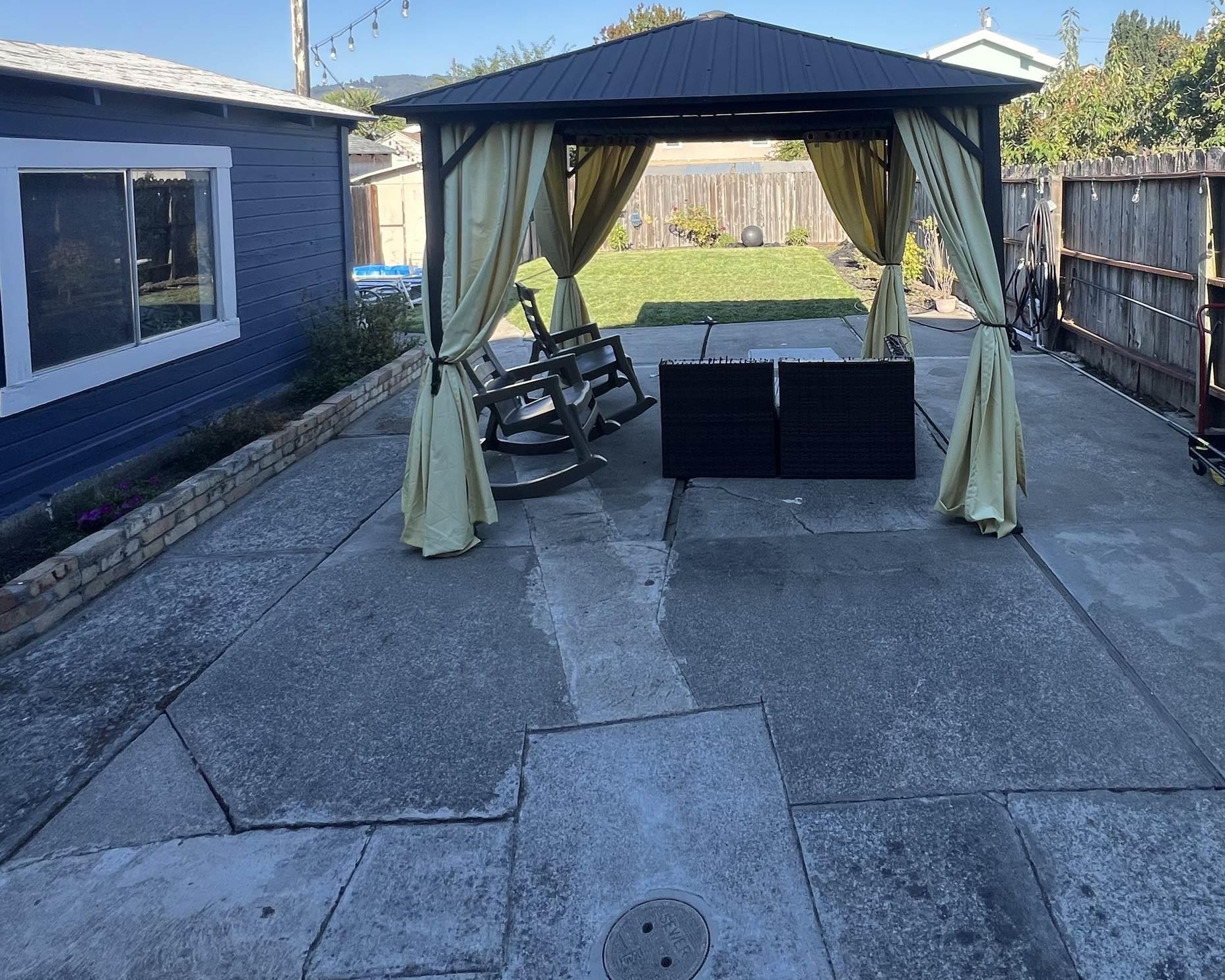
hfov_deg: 76.5
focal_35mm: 21
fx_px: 761
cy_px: 221
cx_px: 749
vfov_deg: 61.1
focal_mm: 1.57
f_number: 1.8
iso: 32
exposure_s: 1/475
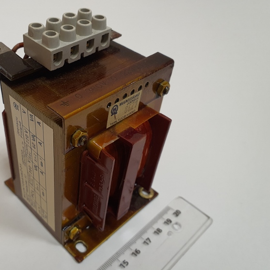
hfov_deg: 48.7
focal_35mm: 33
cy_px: 134
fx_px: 291
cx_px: 85
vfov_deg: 49.7
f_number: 2.4
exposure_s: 1/50
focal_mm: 4.3
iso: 200
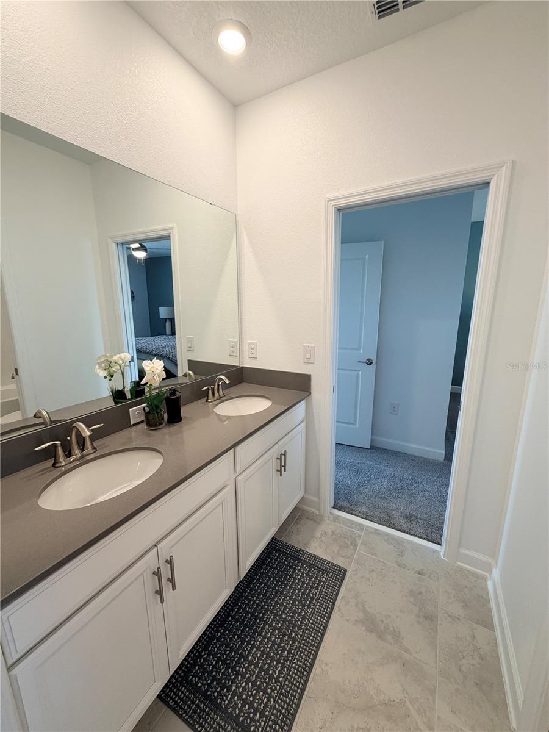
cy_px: 366
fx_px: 296
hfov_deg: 85.7
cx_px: 274
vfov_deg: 102.1
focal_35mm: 14
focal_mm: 2.22
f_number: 2.2
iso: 160
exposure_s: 1/120
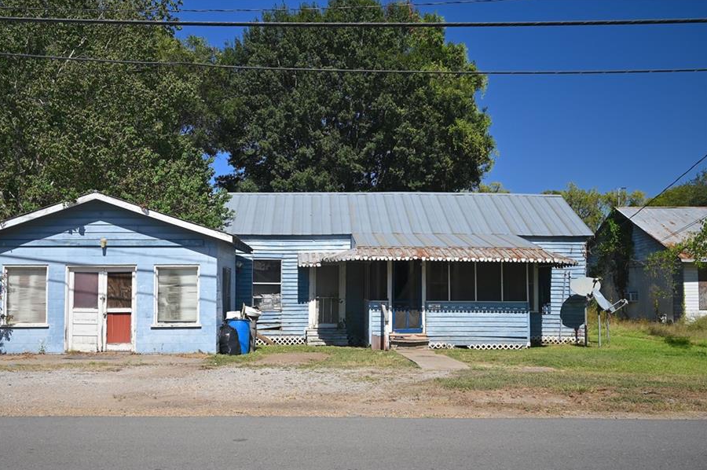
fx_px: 647
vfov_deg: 39.8
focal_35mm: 33
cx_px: 309
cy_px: 264
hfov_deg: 57.1
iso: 125
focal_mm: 29
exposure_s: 1/125
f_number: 11
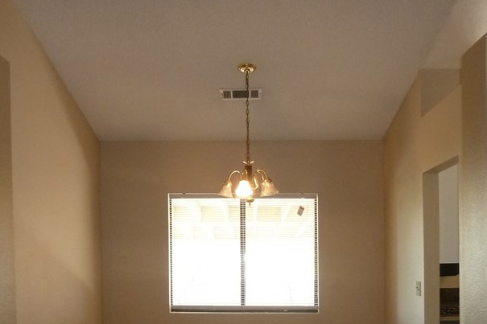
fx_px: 595
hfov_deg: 44.5
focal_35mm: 44
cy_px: 292
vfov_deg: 29.3
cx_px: 227
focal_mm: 4.1
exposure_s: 1/30
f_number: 3.3
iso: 250
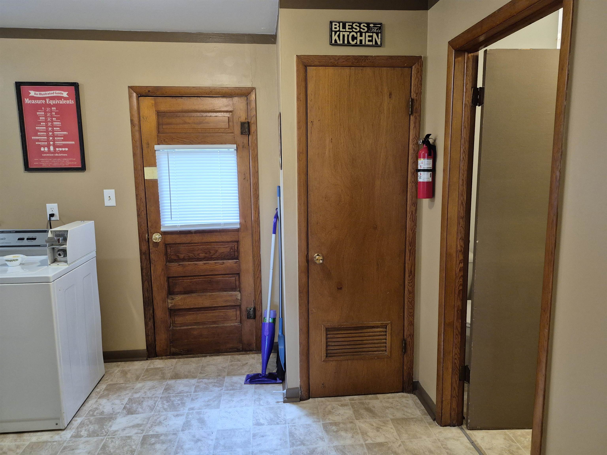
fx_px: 403
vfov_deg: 58.9
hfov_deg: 73.9
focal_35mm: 23
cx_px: 304
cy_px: 228
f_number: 1.8
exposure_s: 1/120
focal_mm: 5.4
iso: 640
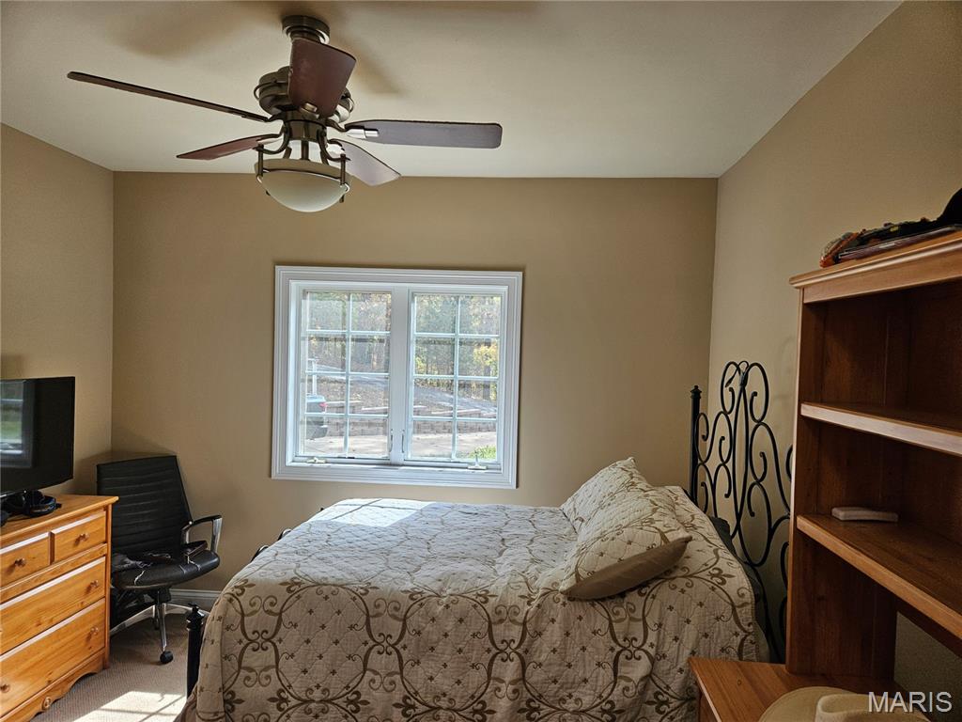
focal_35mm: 23
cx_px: 481
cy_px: 361
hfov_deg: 73.9
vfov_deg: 58.9
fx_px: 639
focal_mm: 5.4
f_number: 1.8
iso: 50
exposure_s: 1/120
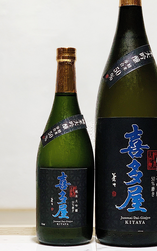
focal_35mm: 90
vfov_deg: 23.0
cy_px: 105
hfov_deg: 14.5
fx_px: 616
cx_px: 93
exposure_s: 1/96
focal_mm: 6
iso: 100
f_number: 2.4
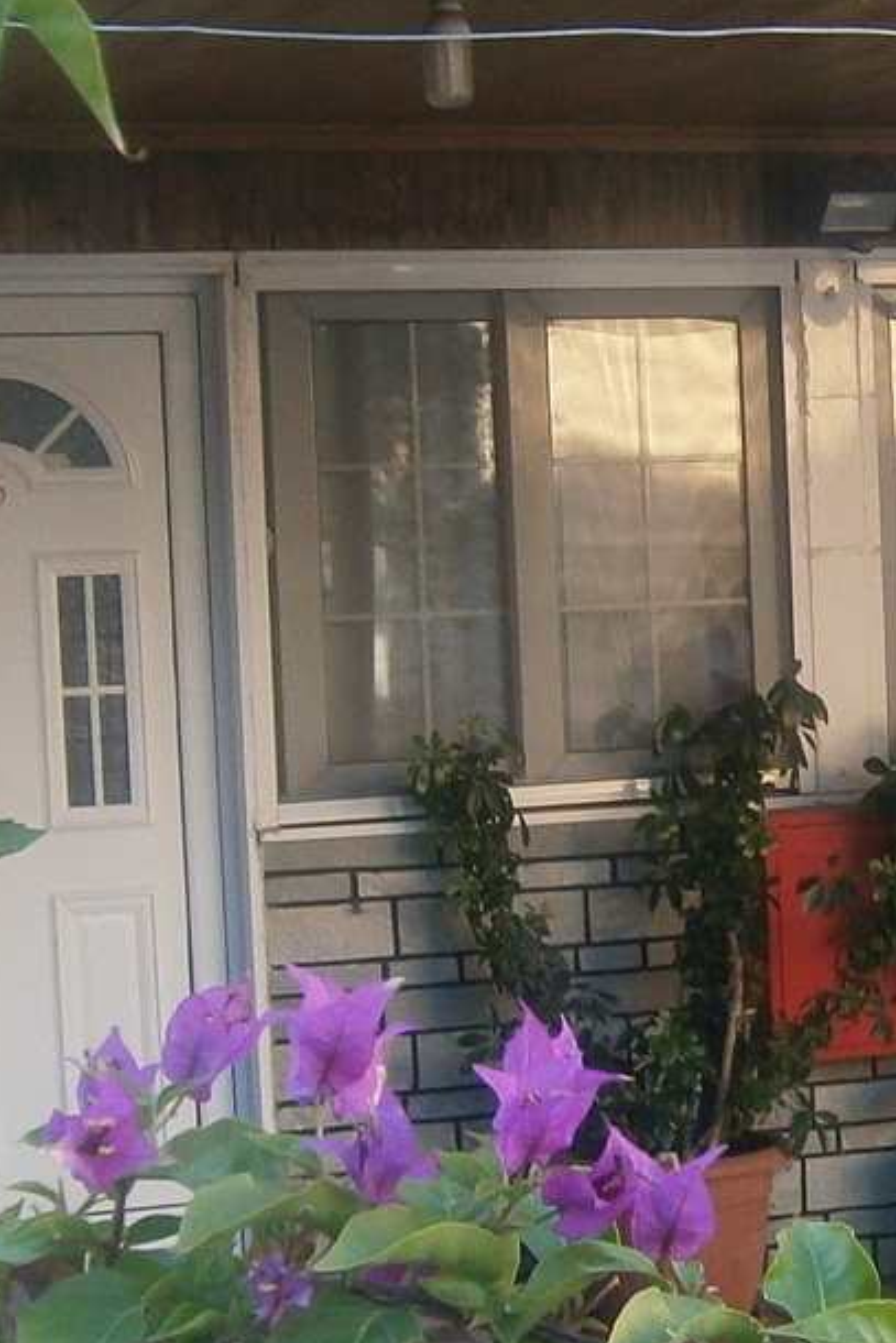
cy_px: 762
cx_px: 1180
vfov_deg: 21.4
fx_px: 3544
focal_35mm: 95
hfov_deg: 13.8
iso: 80
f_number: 2.8
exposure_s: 1/60
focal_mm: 4.7
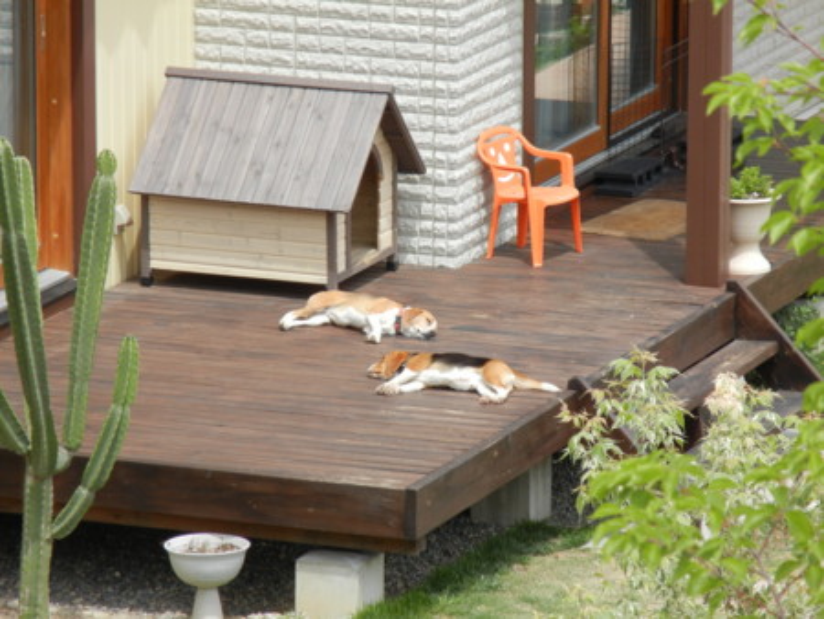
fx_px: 7145
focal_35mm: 300
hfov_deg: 6.6
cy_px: 310
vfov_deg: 5.0
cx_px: 412
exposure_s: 1/348
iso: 160
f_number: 5.6
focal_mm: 54
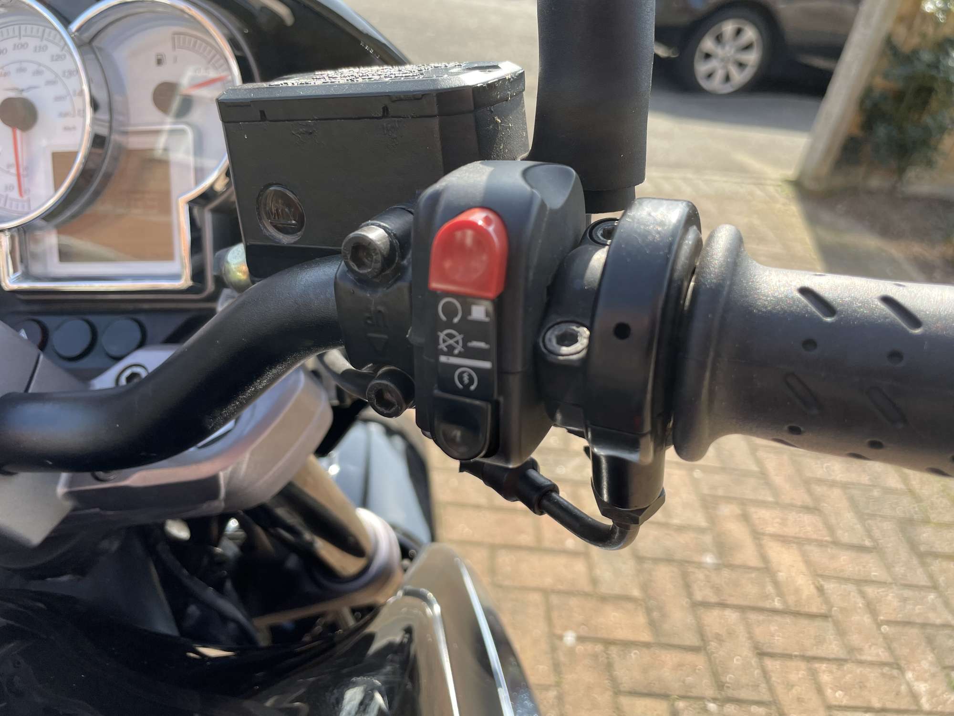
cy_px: 358
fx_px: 717
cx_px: 477
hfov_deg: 67.3
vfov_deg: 53.1
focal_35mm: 26
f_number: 1.6
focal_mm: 4.2
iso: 32
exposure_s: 1/744
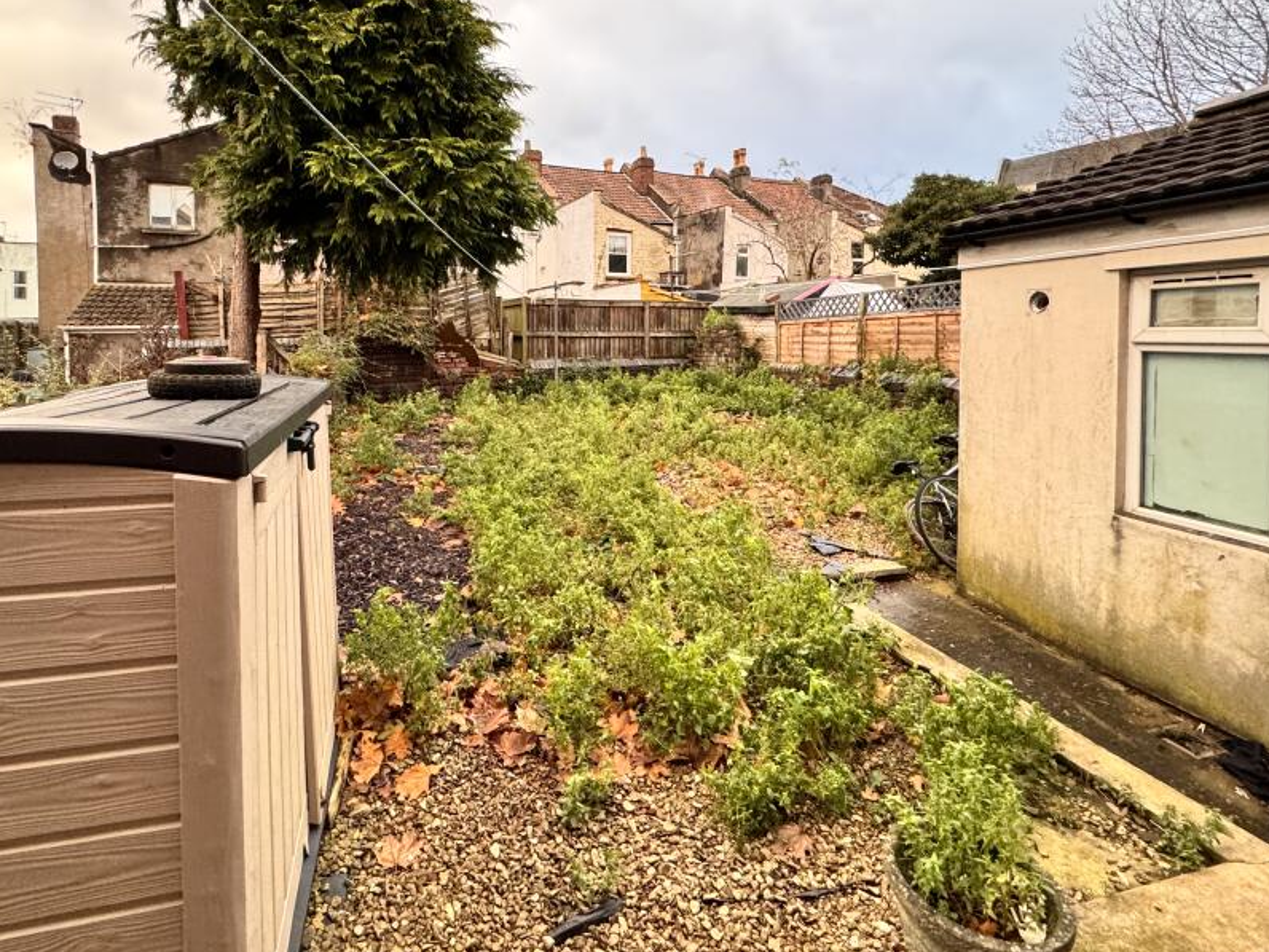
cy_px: 352
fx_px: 660
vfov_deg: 70.4
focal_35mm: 18
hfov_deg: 87.5
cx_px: 574
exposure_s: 1/80
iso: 320
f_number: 2.2
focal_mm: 2.22
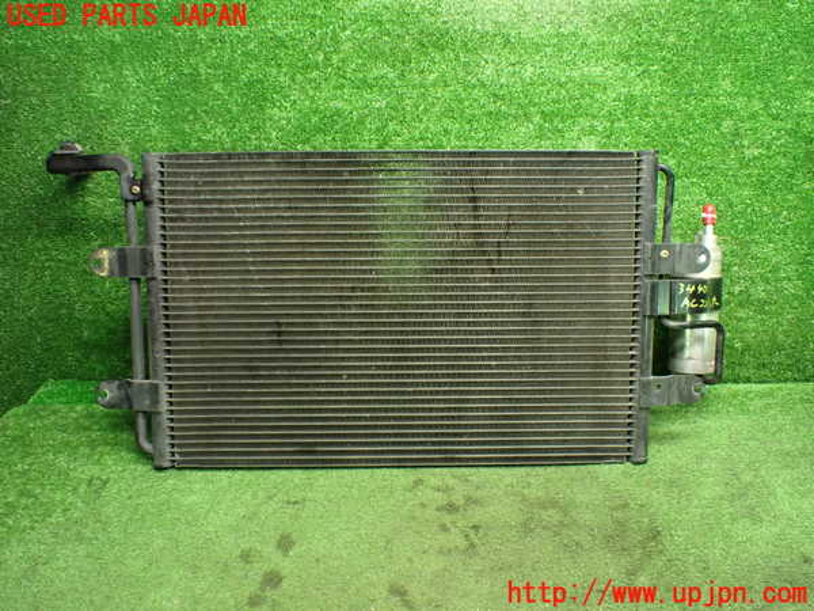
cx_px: 407
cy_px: 306
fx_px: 705
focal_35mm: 30
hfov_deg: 60.0
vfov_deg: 46.8
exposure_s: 1/60
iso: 800
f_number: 2.3
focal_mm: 5.4
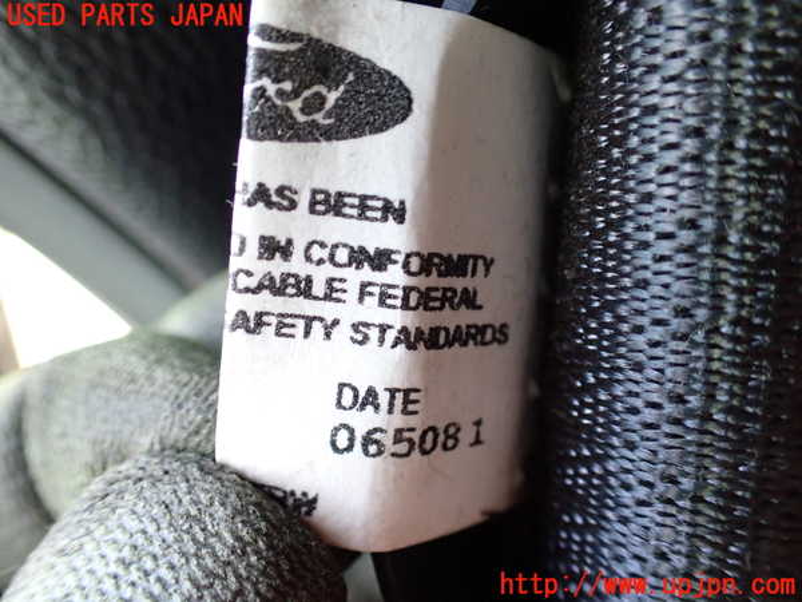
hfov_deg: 60.0
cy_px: 301
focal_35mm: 30
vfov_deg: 46.8
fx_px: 695
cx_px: 401
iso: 500
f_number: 2.3
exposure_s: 1/125
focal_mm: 5.4
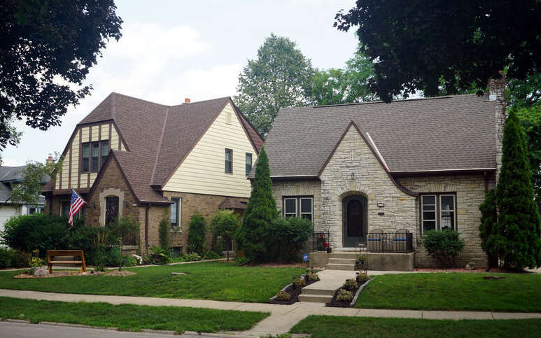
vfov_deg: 32.3
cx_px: 279
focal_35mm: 40
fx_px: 583
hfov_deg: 49.8
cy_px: 180
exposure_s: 1/100
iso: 100
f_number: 9
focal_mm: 25
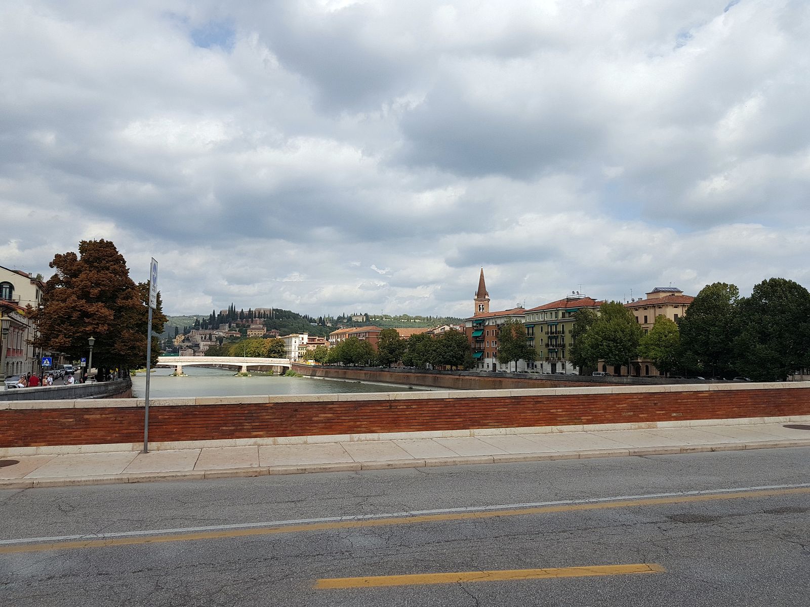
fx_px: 608
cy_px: 304
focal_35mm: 26
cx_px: 405
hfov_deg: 67.3
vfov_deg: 53.1
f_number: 1.7
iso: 50
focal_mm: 4.2
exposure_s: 1/3016
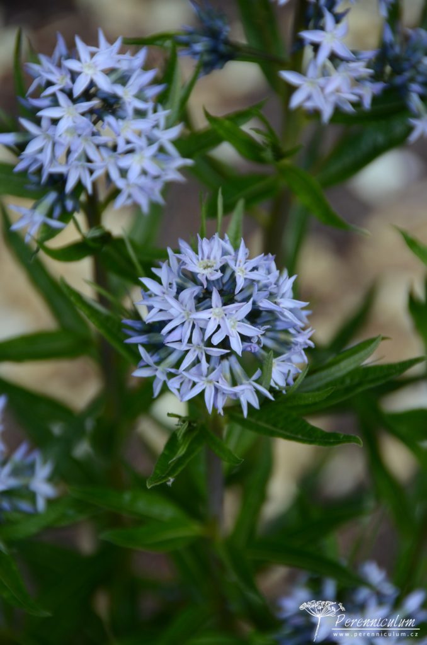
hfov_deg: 5.4
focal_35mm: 255
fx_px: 4558
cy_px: 322
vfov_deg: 8.1
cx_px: 214
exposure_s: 1/640
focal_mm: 170
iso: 400
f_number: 5.6
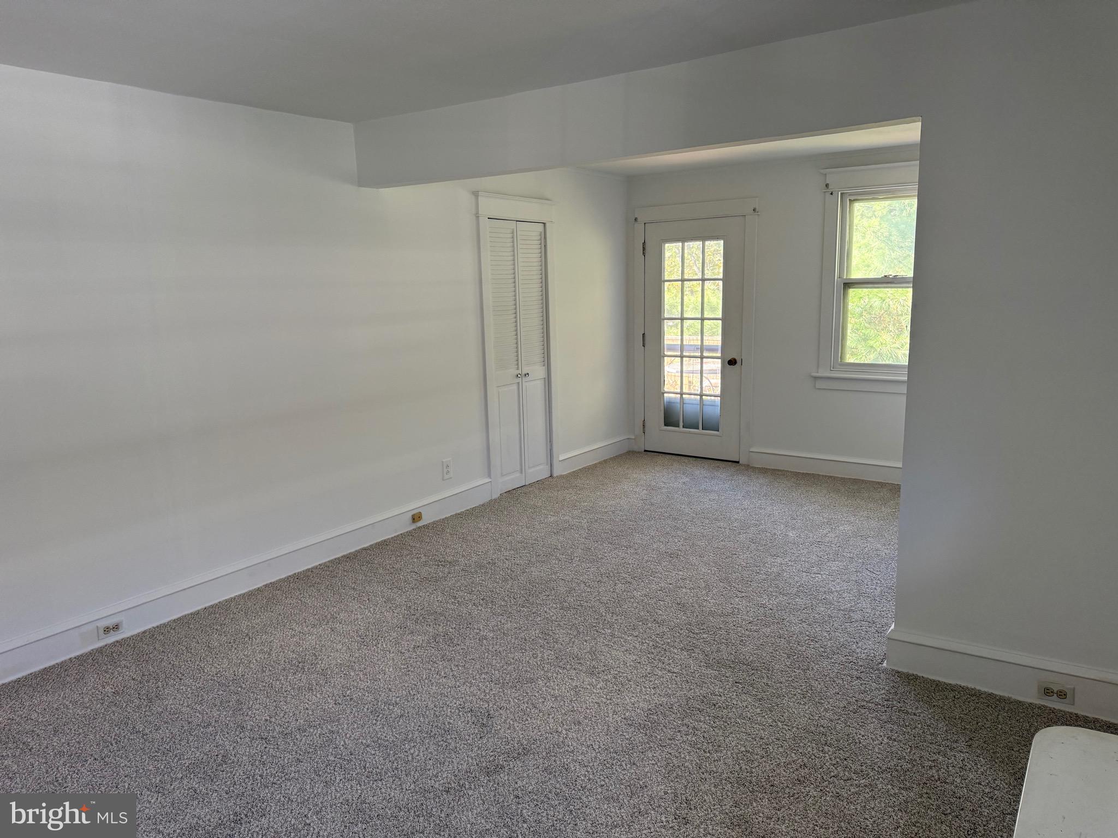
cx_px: 559
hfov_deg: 71.6
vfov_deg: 56.8
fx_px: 775
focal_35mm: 24
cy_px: 419
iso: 200
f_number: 1.78
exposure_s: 1/84
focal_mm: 6.76
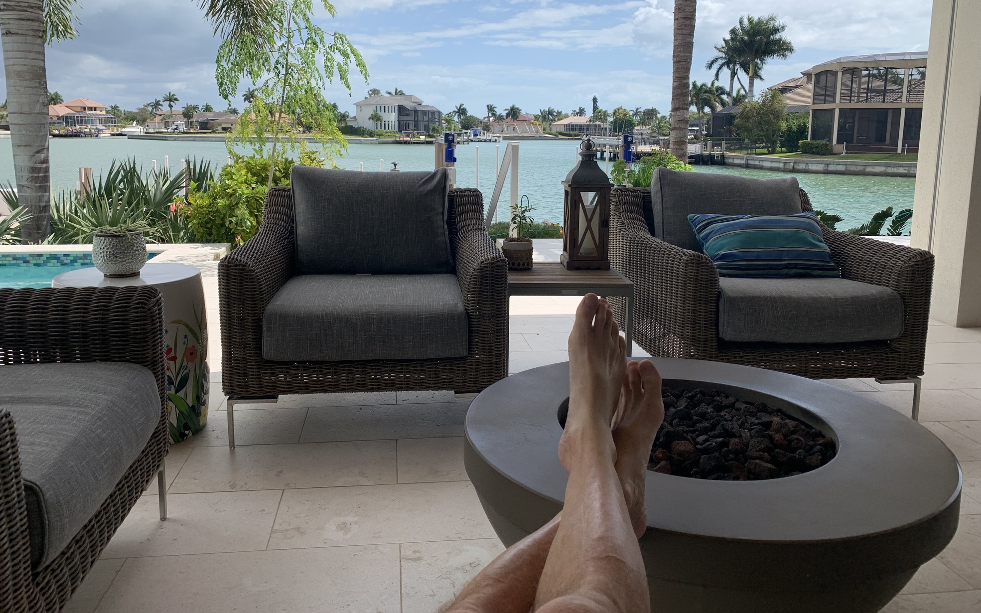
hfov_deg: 66.5
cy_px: 258
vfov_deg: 44.4
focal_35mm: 28
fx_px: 748
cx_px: 486
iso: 25
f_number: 1.8
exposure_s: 1/2257
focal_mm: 4.25
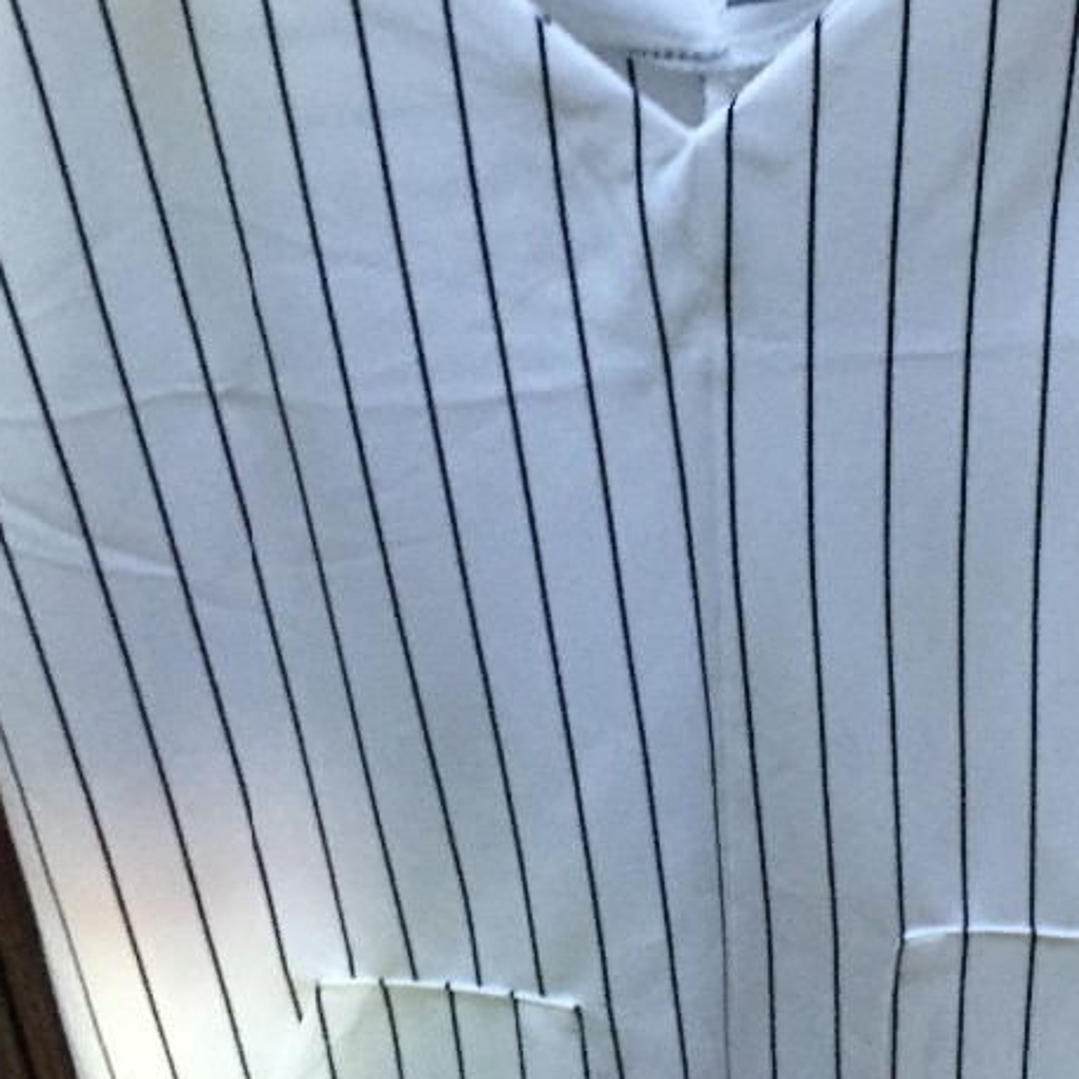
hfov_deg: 30.4
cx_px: 693
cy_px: 464
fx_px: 1975
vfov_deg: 30.5
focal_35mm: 56
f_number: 2.2
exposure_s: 1/17
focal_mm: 4.15
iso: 250
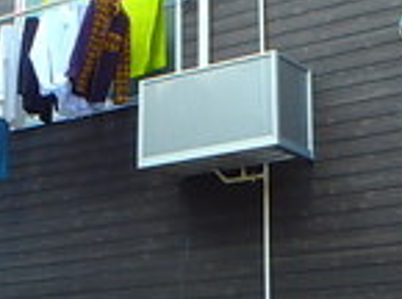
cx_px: 175
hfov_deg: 21.1
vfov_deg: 15.8
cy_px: 127
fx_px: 1077
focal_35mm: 93
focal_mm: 3.7
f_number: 3.5
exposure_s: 1/200
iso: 125
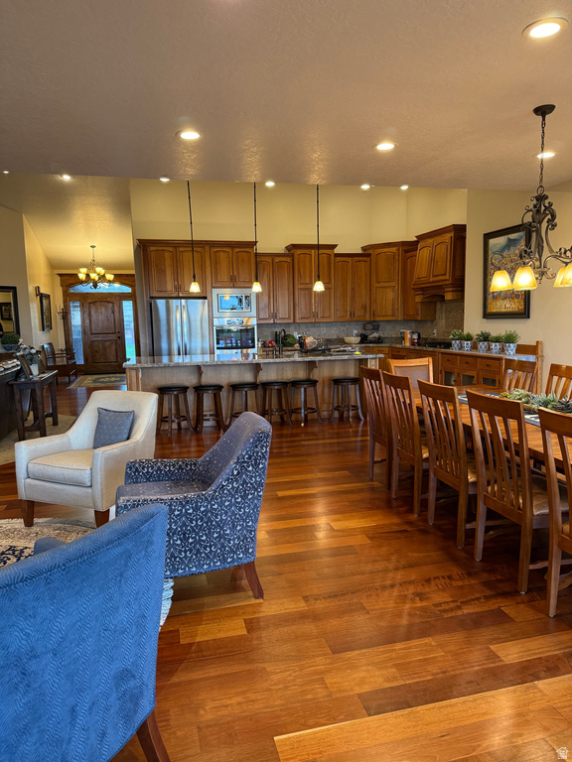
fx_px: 529
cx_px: 286
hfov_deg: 56.8
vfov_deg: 71.6
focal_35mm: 24
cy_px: 381
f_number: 1.78
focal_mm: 6.76
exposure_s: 1/120
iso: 400
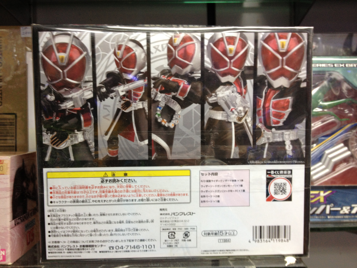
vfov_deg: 40.7
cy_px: 134
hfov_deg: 52.6
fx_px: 361
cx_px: 178
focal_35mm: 35
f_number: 2.4
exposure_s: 1/20
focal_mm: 4.28
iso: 100
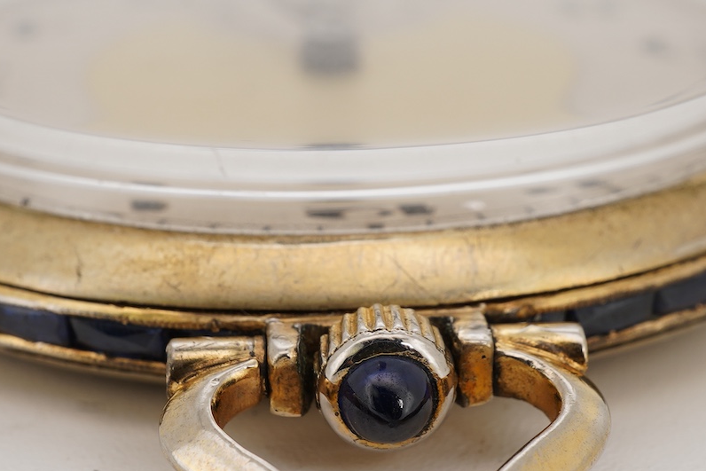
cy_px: 224
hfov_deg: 22.9
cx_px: 381
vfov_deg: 15.4
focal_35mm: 89
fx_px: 1746
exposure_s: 1/160
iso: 160
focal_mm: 30
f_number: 22
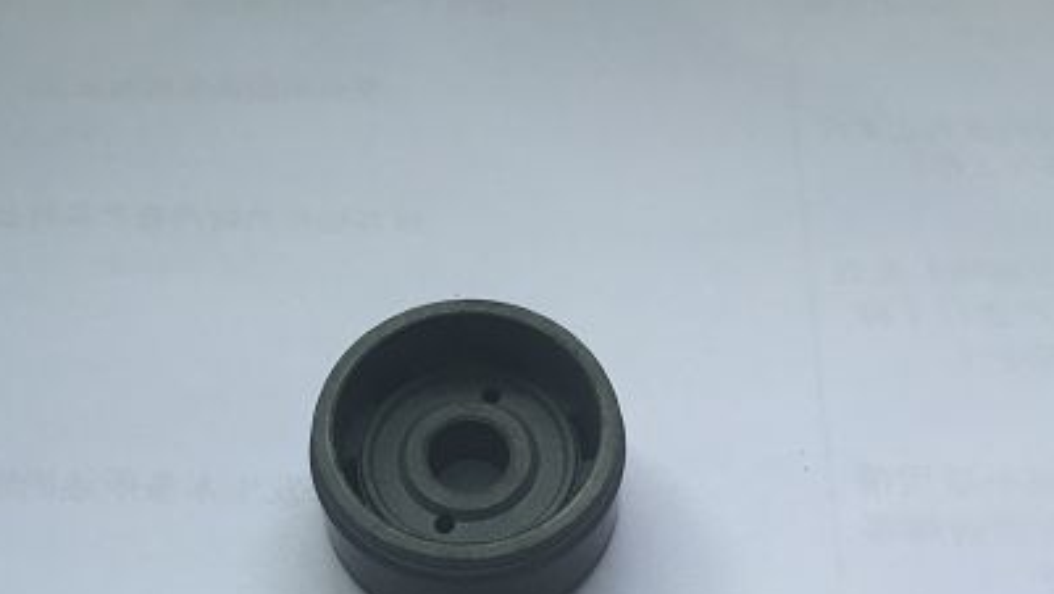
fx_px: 1174
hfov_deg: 48.3
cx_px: 474
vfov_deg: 27.6
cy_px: 505
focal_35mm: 42
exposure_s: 1/40
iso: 40
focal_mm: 4.15
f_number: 2.2
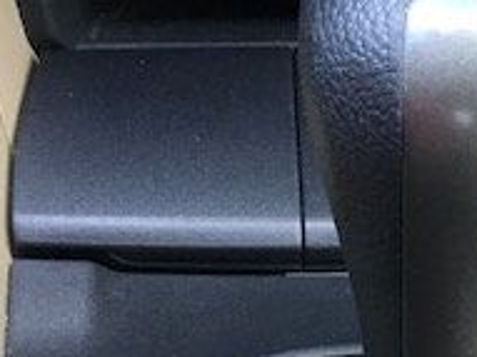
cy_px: 417
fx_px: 1294
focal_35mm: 94
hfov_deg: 20.4
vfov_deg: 15.2
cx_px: 432
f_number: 1.8
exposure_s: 1/30
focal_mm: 3.99
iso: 25
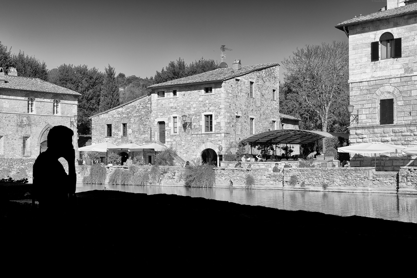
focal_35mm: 51
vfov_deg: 26.5
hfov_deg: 38.9
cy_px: 142
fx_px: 591
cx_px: 206
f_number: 5.6
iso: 100
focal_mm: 50
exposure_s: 1/500
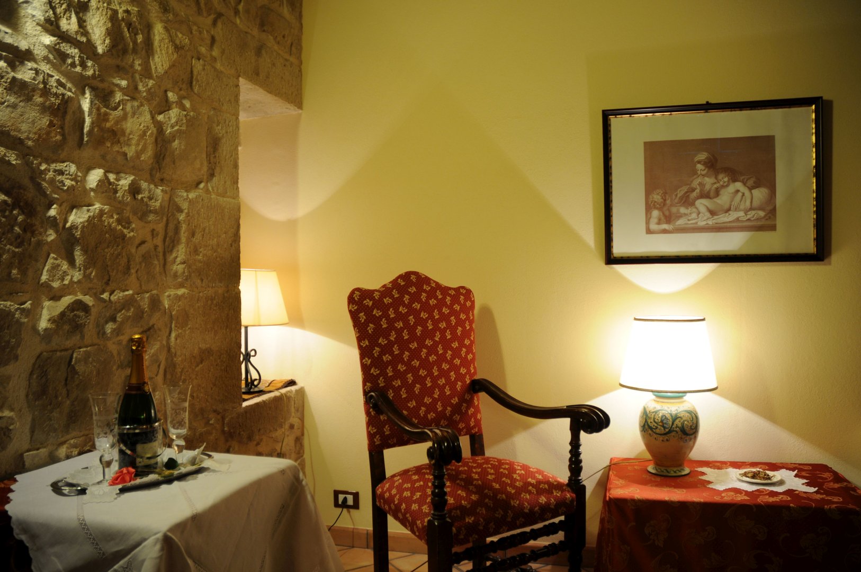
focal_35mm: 27
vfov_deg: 47.8
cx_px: 430
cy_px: 286
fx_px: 645
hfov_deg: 67.4
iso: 200
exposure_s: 1/10
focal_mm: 18
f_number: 3.5
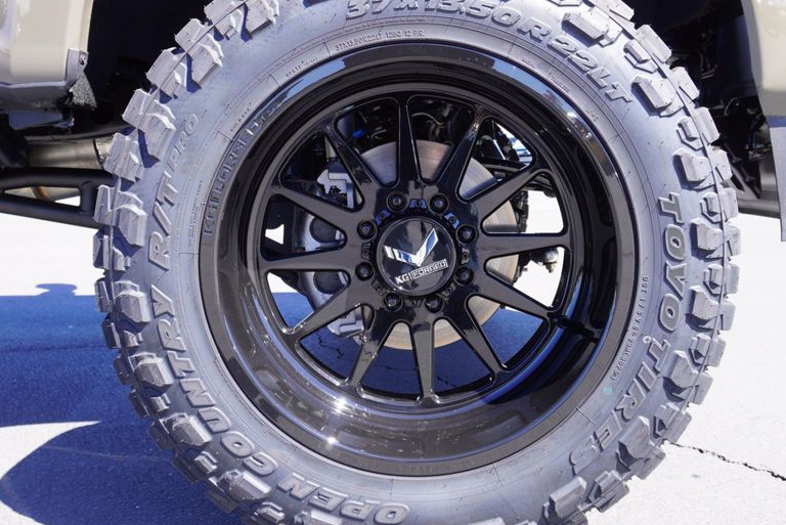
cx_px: 402
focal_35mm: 36
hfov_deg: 53.1
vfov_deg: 36.9
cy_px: 235
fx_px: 786
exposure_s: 1/80
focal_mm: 18
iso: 100
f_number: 5.6
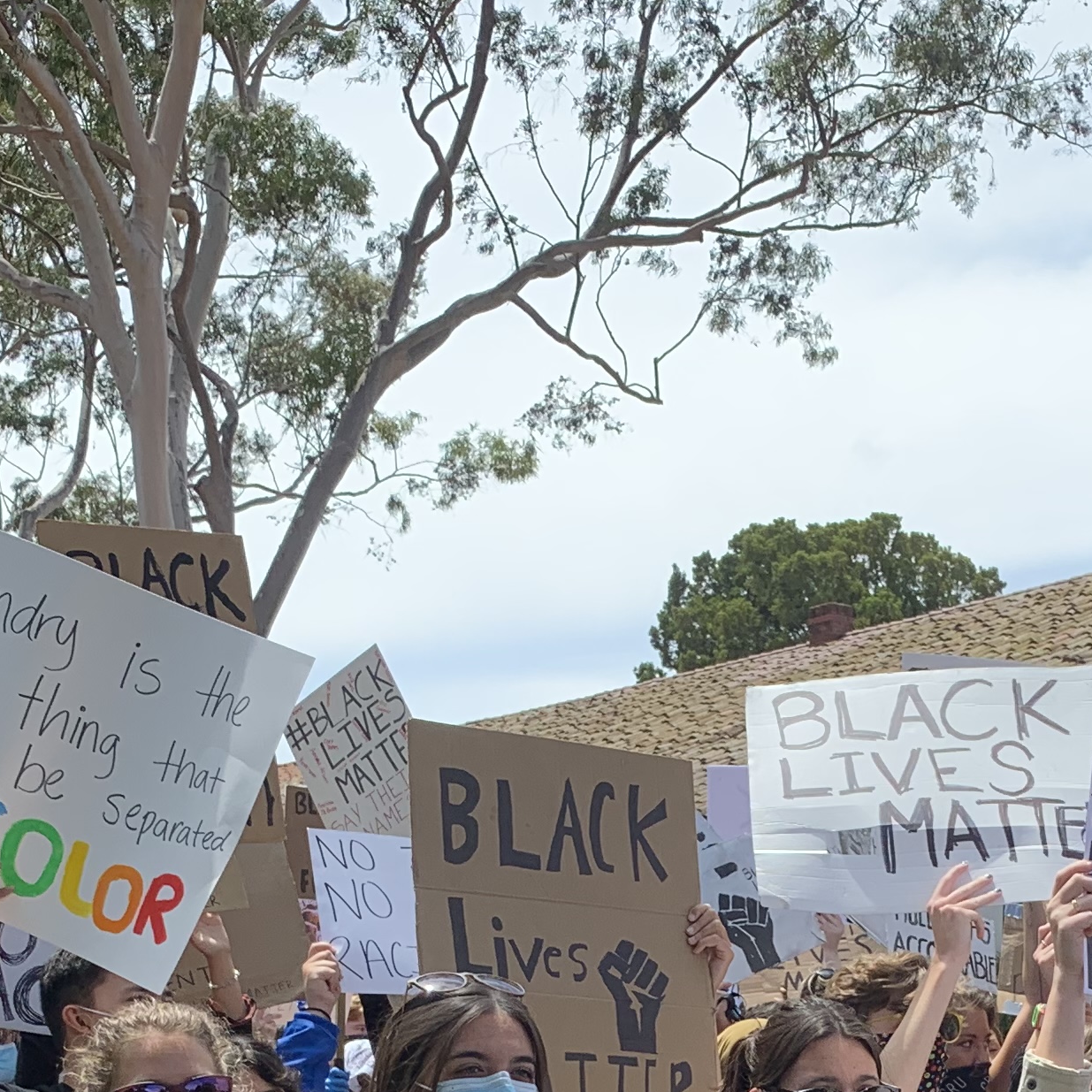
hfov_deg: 22.8
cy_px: 1237
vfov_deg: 21.7
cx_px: 848
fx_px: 2677
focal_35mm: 75
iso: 25
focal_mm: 4.25
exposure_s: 1/1100
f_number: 1.8
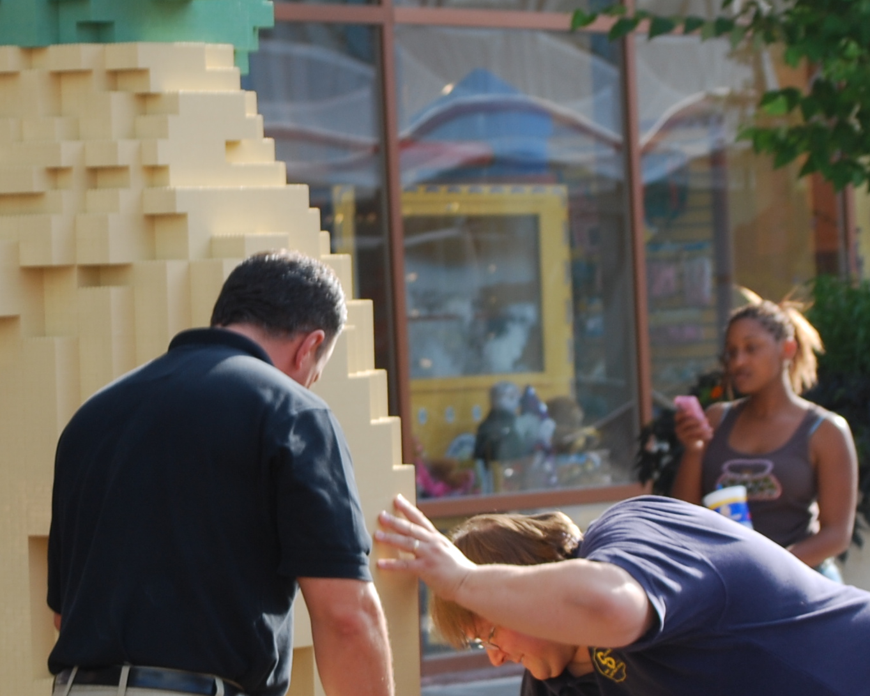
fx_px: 5674
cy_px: 521
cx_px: 222
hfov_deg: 8.8
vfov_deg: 7.0
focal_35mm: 220
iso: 100
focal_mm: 55
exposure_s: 1/125
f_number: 5.6
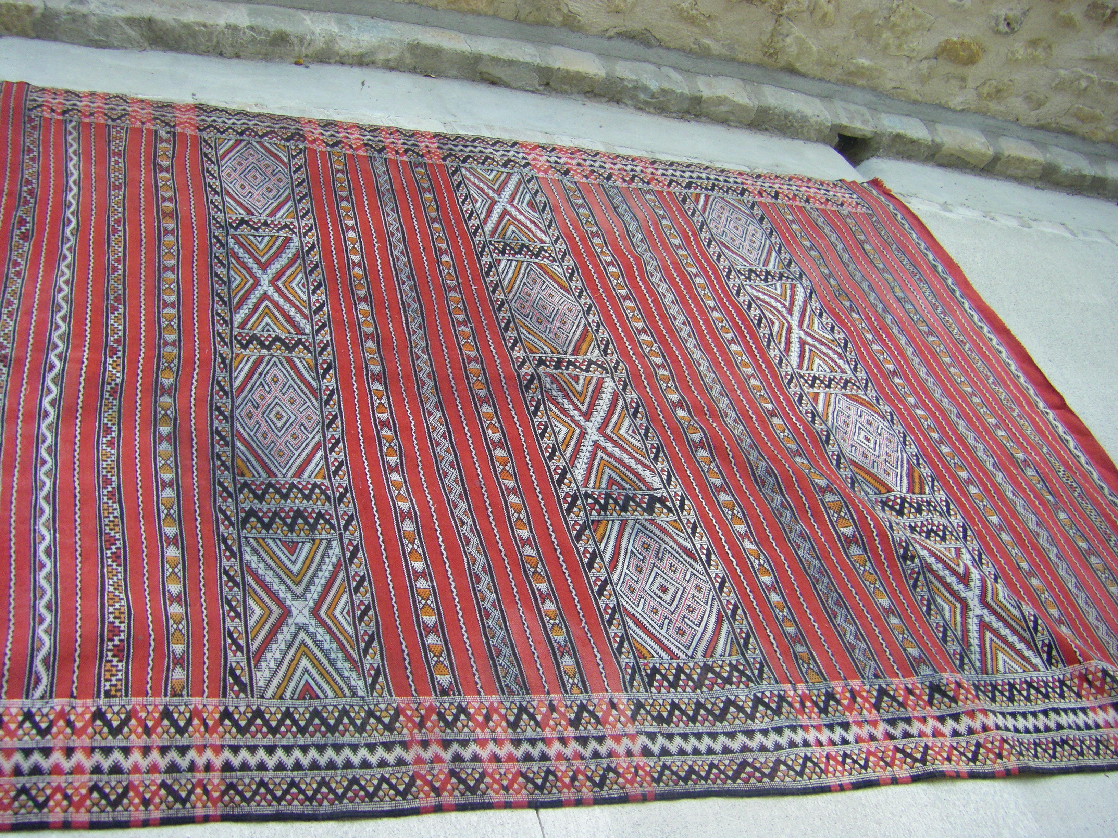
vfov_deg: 37.7
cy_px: 419
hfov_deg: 49.0
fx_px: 1227
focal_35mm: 38
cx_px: 559
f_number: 3.5
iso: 250
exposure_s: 1/100
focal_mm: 6.3
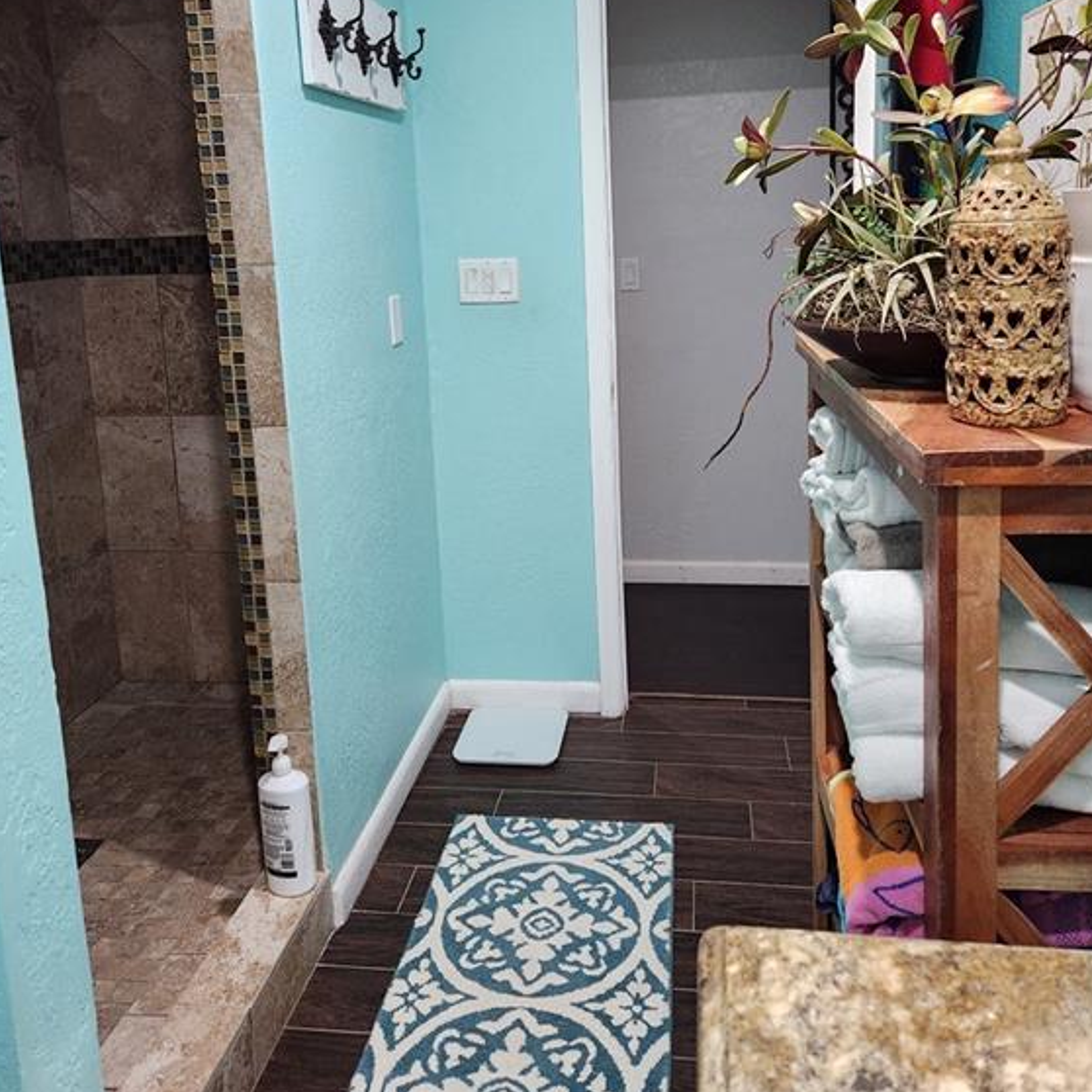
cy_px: 382
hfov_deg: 57.3
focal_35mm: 28
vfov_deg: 56.3
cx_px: 554
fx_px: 999
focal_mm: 5.4
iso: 500
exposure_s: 1/120
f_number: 1.8
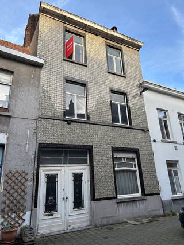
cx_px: 92
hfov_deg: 56.8
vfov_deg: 71.6
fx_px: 170
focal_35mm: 24
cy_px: 122
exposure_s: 1/555
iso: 80
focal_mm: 6.86
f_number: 1.78
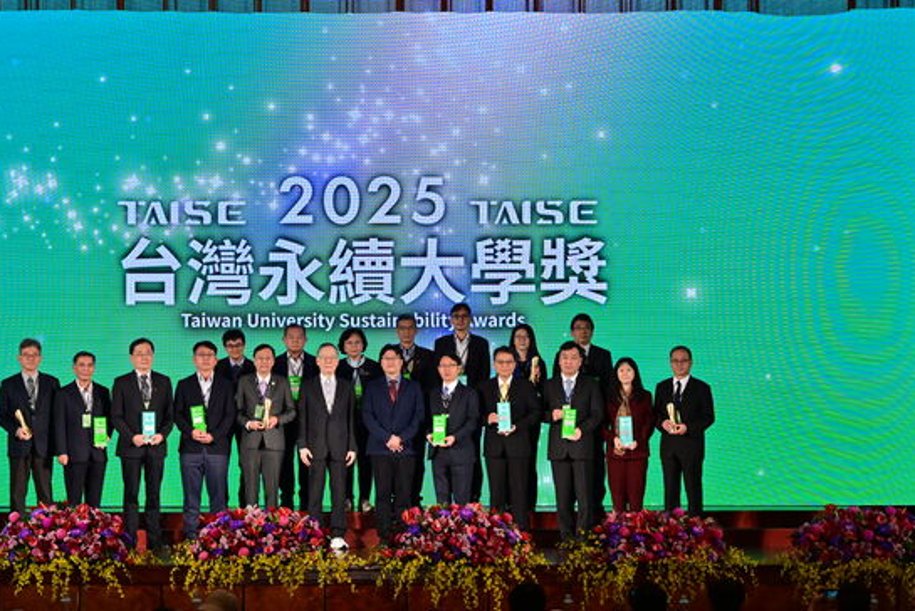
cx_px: 366
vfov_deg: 8.9
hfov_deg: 13.3
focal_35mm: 154
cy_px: 291
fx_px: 3916
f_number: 7.1
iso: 800
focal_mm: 120
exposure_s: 1/160
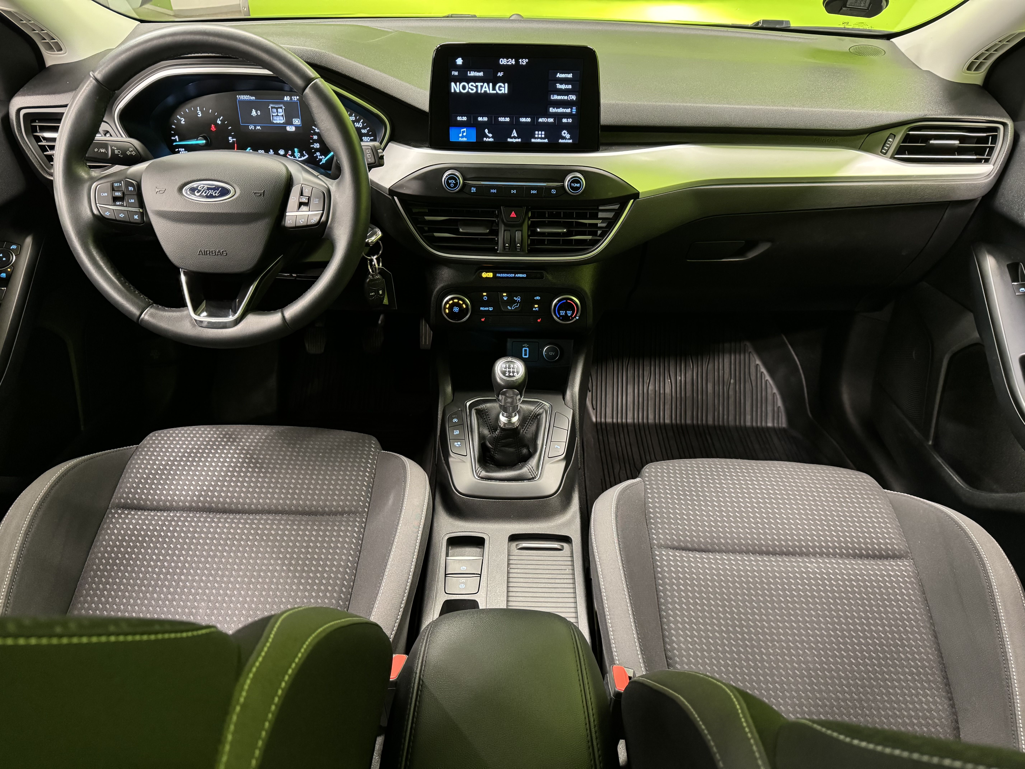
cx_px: 512
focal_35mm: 24
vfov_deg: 56.8
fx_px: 711
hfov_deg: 71.6
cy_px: 384
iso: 1000
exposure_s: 1/40
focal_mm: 6.76
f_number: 1.78
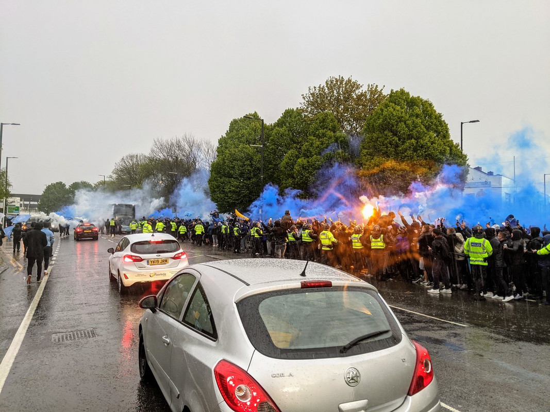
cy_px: 206
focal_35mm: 27
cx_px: 275
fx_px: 429
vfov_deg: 51.3
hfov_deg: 65.3
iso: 87
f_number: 1.8
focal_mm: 4.44
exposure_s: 1/99.9
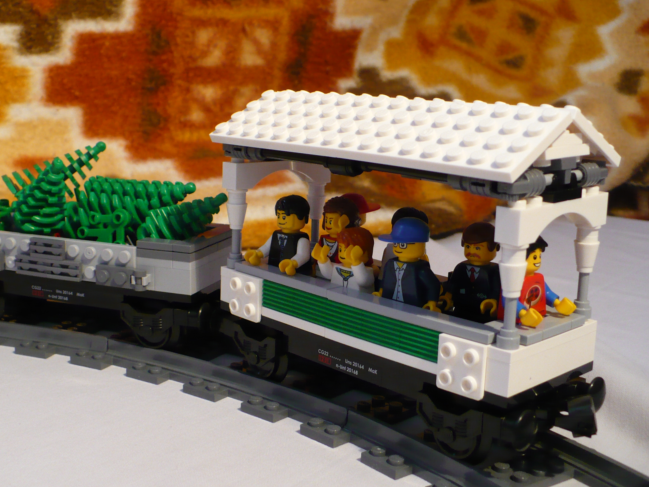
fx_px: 825
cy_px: 250
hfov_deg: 42.9
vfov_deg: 32.9
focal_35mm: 44
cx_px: 287
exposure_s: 1/20
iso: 200
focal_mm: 6.1
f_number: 2.8
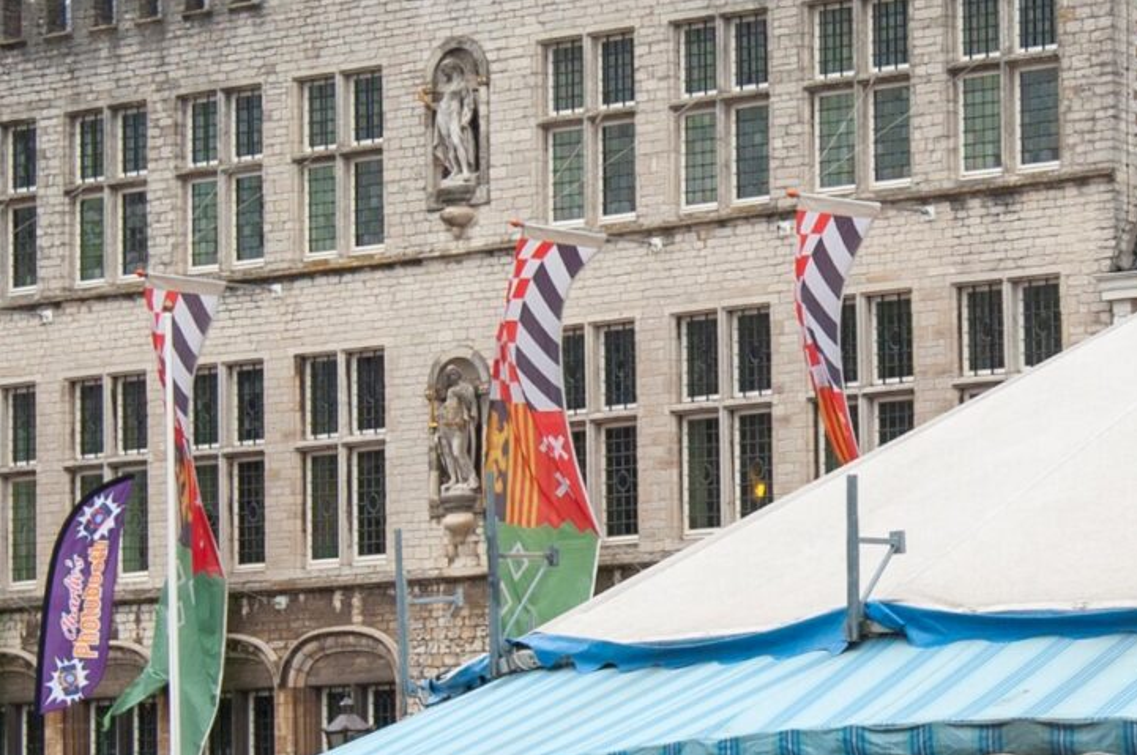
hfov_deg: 15.0
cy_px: 508
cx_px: 1109
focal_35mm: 135
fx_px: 4259
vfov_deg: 10.1
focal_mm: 38
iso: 250
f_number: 10
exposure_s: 1/400
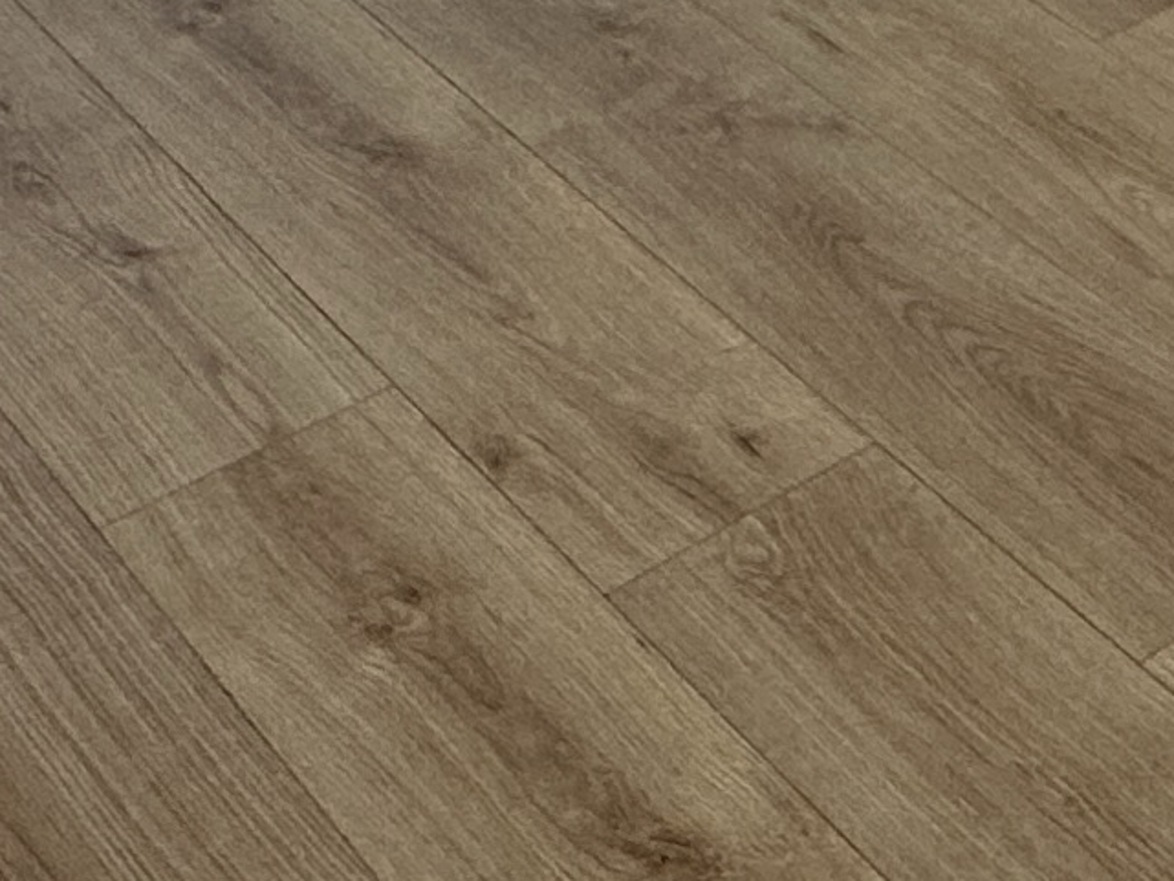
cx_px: 1918
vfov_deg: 15.4
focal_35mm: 88
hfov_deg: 18.7
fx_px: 2985
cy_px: -460
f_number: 2.2
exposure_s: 1/120
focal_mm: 2.22
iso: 100
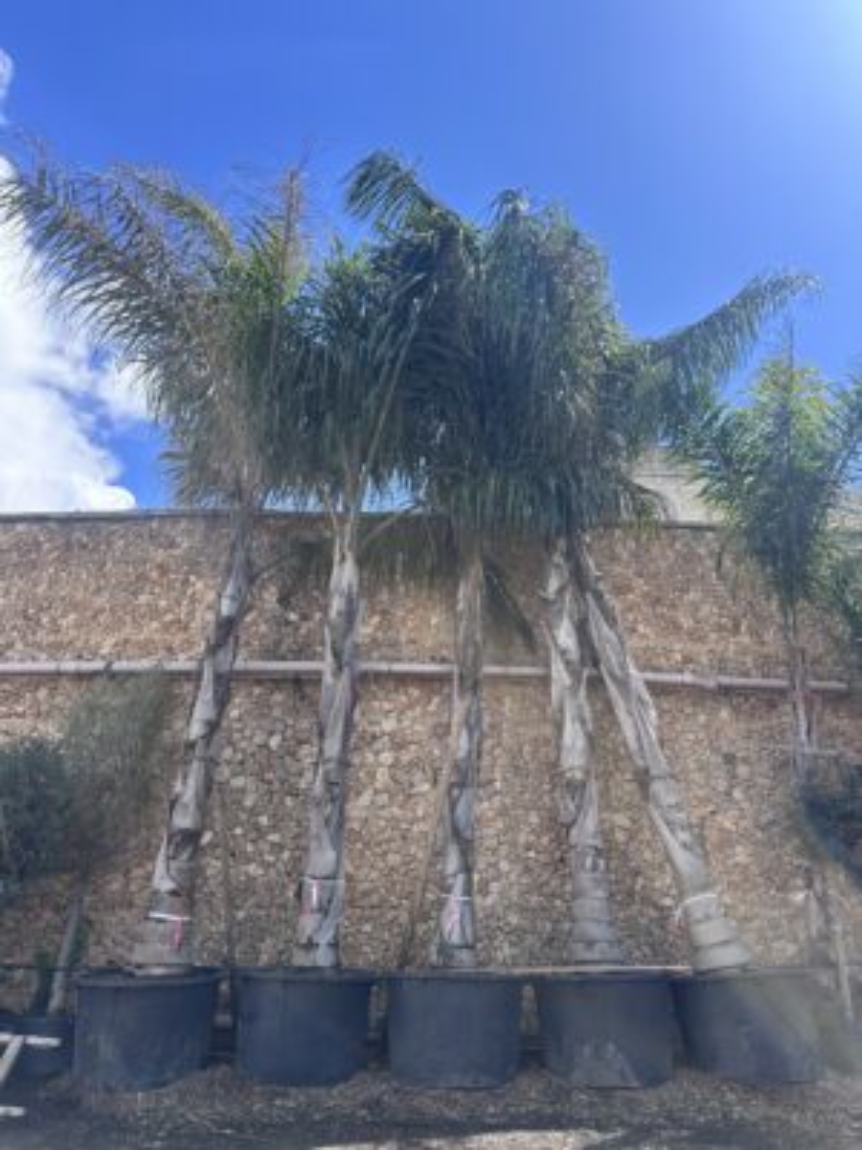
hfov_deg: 56.8
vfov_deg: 71.6
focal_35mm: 24
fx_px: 797
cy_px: 575
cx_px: 431
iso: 80
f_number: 1.78
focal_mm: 6.86
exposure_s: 1/2525
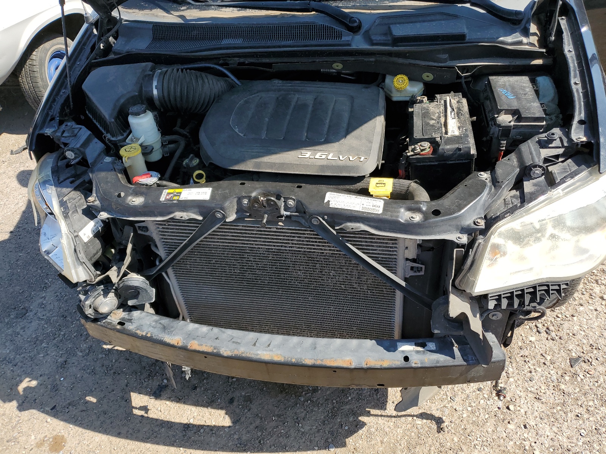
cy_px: 227
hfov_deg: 67.3
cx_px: 303
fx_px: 455
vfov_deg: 53.1
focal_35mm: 26
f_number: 1.5
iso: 50
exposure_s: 1/2000
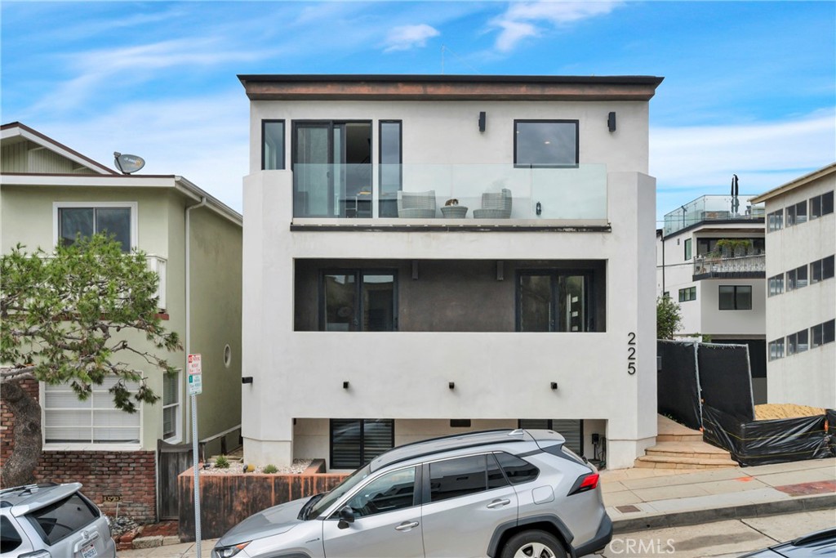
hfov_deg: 61.9
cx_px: 418
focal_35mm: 30
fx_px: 697
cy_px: 279
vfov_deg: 43.6
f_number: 10
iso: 500
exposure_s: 1/500
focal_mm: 30
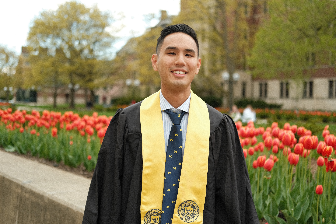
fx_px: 495
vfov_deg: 25.5
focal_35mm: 53
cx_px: 168
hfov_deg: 37.5
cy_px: 112
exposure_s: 1/1600
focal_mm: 35
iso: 500
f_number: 2
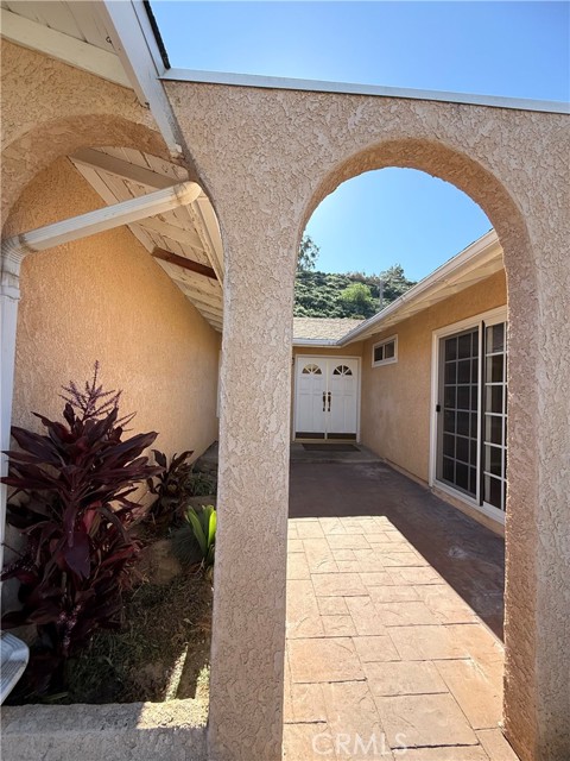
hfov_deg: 85.7
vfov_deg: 102.1
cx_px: 285
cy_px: 380
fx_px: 307
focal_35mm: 14
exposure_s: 1/1017
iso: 64
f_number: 2.2
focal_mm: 2.22
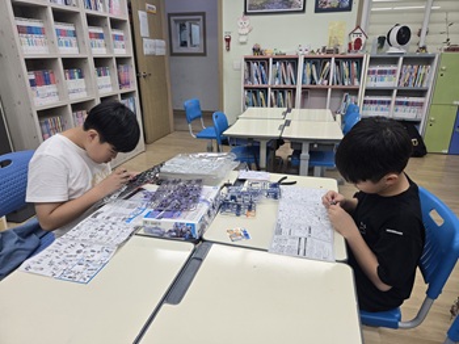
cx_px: 230
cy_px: 172
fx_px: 305
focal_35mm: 23
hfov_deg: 74.0
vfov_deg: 58.8
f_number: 1.8
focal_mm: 5.4
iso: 50
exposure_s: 1/120
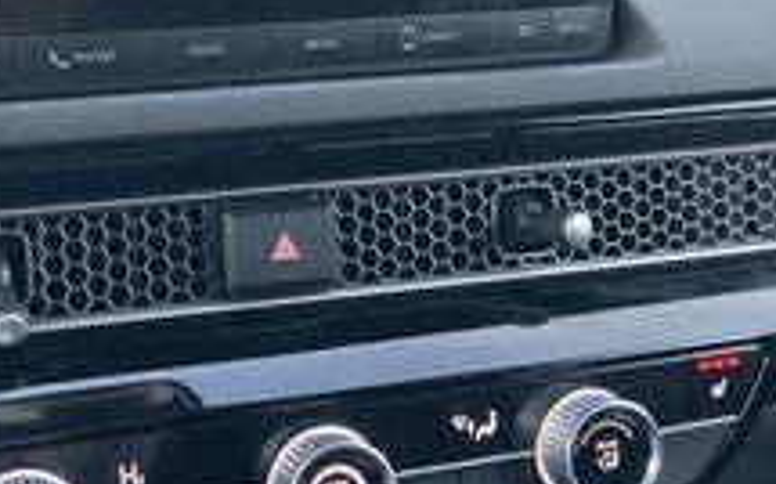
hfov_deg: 34.5
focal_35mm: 58
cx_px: 209
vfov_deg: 22.2
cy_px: 146
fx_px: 1226
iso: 160
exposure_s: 1/50
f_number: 1.8
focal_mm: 3.99
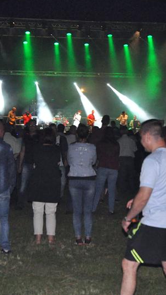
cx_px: 101
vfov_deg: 16.5
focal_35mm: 130
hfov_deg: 9.3
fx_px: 1018
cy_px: 141
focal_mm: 52
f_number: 5.6
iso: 3200
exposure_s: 1/60
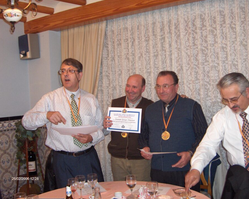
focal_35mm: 41
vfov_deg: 36.5
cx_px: 132
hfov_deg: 44.8
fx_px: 302
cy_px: 99
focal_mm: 8
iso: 100
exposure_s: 1/60
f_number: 2.8
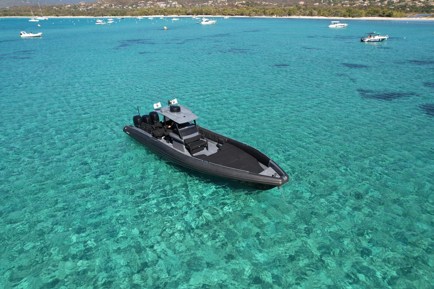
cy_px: 144
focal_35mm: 22
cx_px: 217
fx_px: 265
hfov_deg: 78.6
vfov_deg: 57.2
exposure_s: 1/50
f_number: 2.8
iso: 110
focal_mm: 8.38
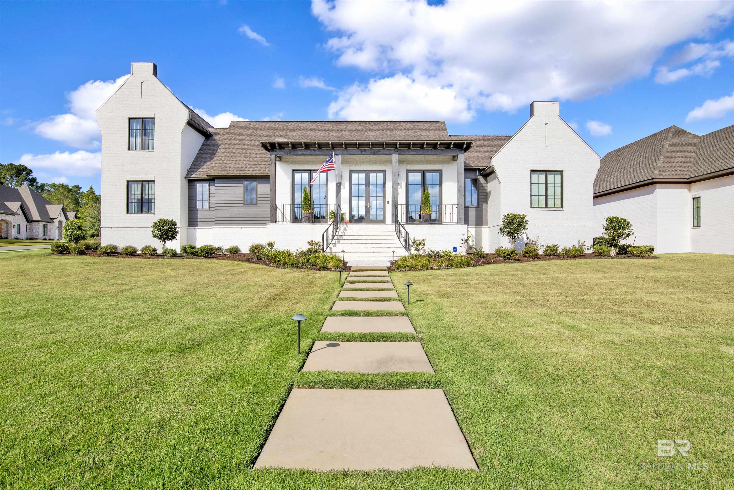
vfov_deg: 61.9
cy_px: 245
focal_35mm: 20
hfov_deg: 84.0
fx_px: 408
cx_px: 367
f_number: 11
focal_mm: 20
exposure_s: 1/500
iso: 200
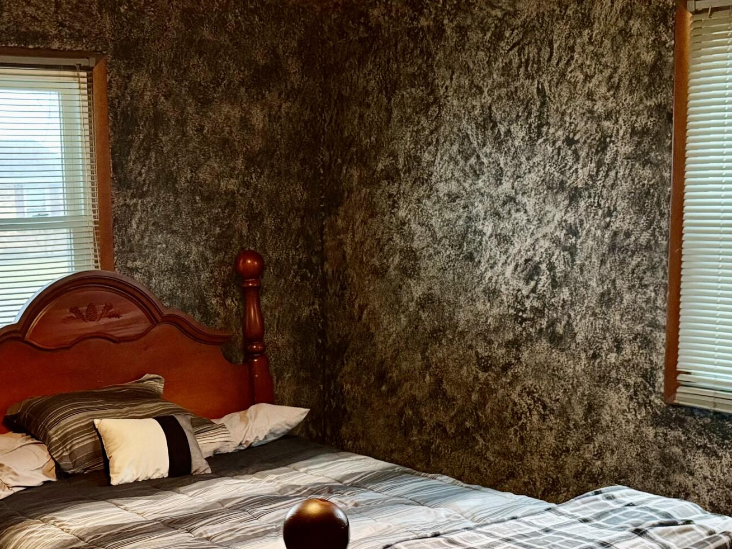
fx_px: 1163
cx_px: 210
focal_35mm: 55
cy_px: 379
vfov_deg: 26.4
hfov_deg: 34.4
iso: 1000
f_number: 1.78
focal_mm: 6.76
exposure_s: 1/40
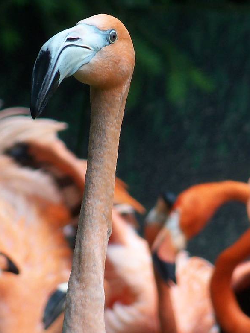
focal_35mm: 718
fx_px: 6914
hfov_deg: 2.1
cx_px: 141
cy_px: 105
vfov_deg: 2.8
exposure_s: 1/250
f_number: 4.8
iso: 100
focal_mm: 62
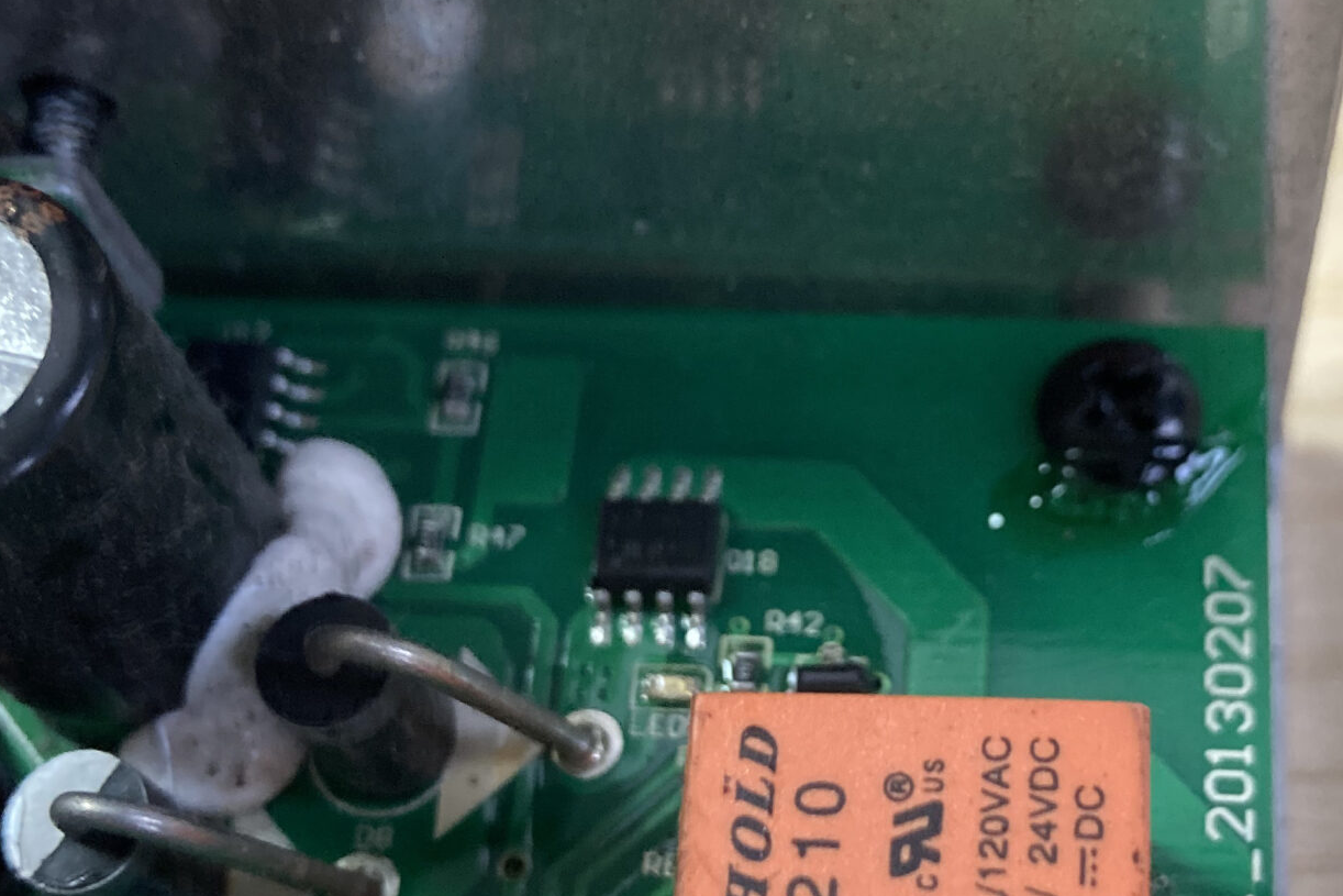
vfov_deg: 22.3
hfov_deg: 32.6
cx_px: 877
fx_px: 2276
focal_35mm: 61
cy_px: 435
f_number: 1.8
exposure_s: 1/50
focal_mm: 3.99
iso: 200
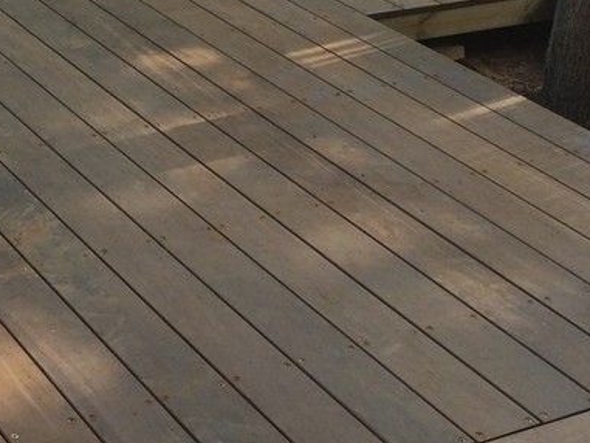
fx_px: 1432
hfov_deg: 22.0
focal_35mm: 84
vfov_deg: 16.9
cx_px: -58
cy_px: -64
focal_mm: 4.12
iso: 32
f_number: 2.2
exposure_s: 1/586
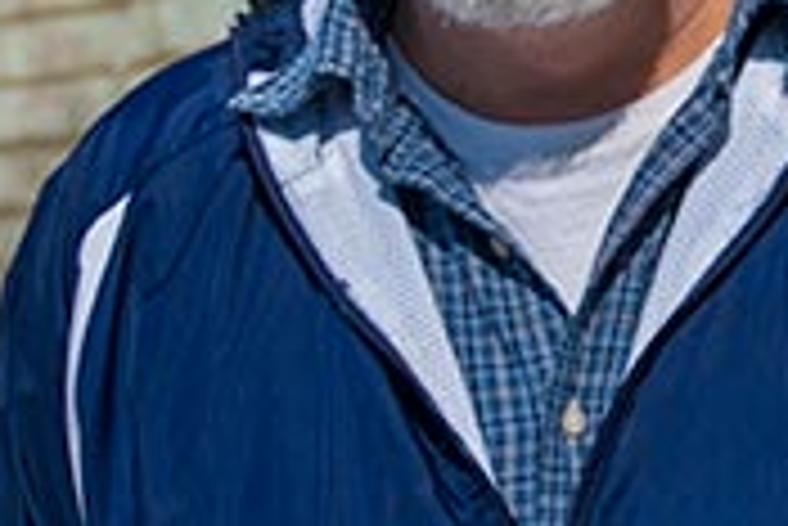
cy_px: 34
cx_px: 756
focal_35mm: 126
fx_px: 2760
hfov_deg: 16.0
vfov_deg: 10.8
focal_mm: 38
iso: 100
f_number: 3.3
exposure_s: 1/4000
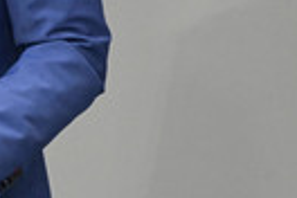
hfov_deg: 1.7
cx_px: -163
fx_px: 9841
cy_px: -94
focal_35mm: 1193
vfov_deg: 1.2
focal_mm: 350
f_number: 5.6
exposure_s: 1/400
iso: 10000
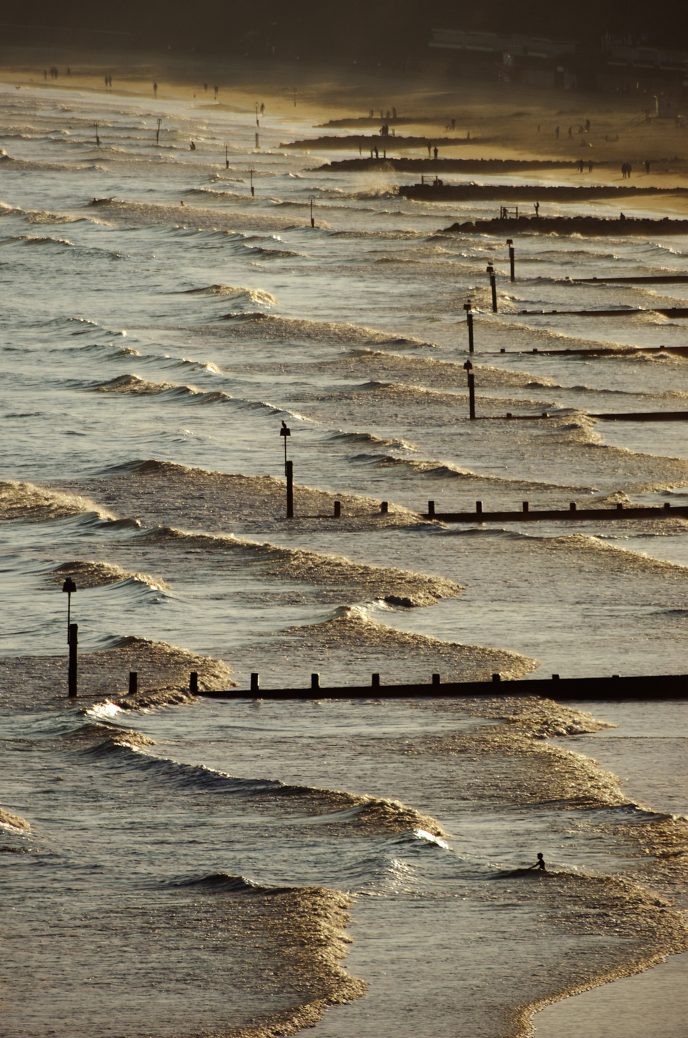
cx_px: 344
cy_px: 519
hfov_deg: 2.3
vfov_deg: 3.4
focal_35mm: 600
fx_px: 17281
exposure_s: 1/1250
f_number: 9
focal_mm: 400
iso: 200
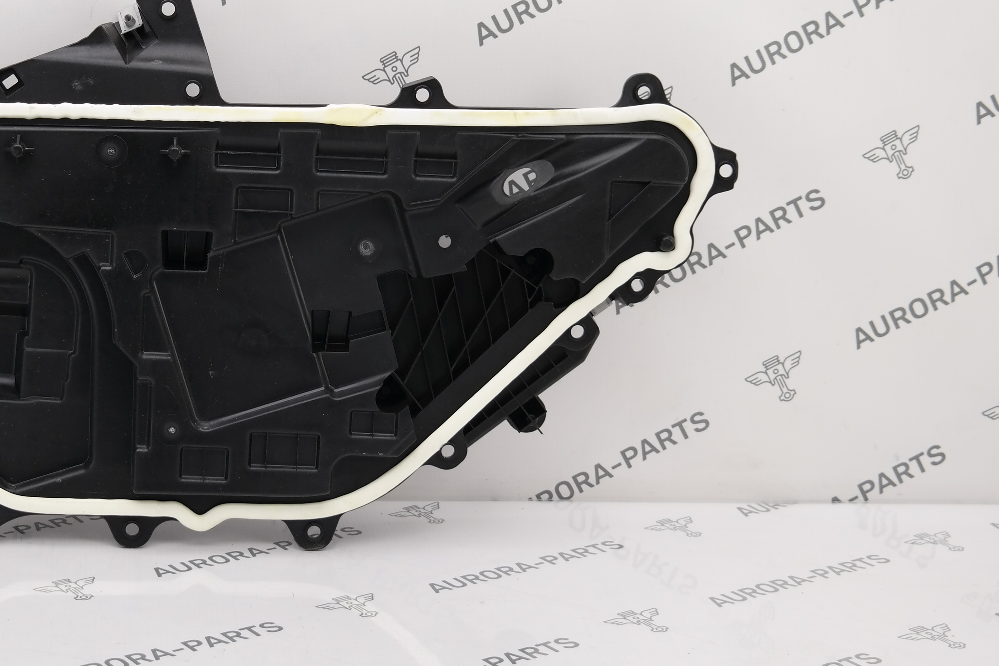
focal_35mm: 73
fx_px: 2026
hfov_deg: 27.2
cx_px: 220
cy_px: 248
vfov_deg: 18.6
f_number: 4
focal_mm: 27
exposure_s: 1/100
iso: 100
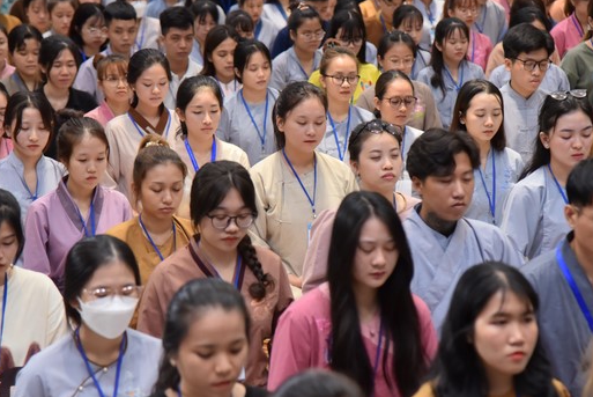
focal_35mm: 133
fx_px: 2193
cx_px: 306
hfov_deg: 15.4
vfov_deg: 10.3
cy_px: 192
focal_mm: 105
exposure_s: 1/125
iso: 1600
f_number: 4.5
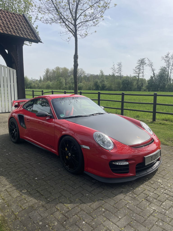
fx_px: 173
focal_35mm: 26
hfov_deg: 53.1
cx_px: 86
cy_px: 116
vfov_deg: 67.3
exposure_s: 1/4132
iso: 32
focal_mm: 4.2
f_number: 1.6
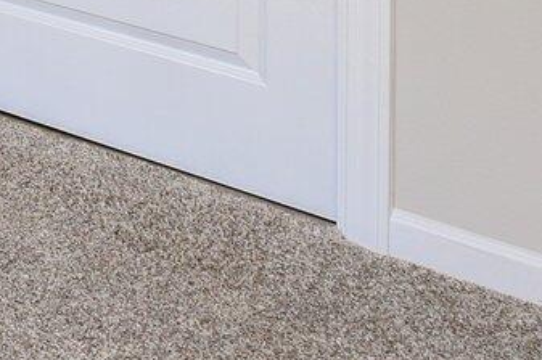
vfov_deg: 12.5
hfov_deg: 14.2
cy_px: -511
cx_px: -811
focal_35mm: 85
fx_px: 1278
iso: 320
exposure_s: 1/30
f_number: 9
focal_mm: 14
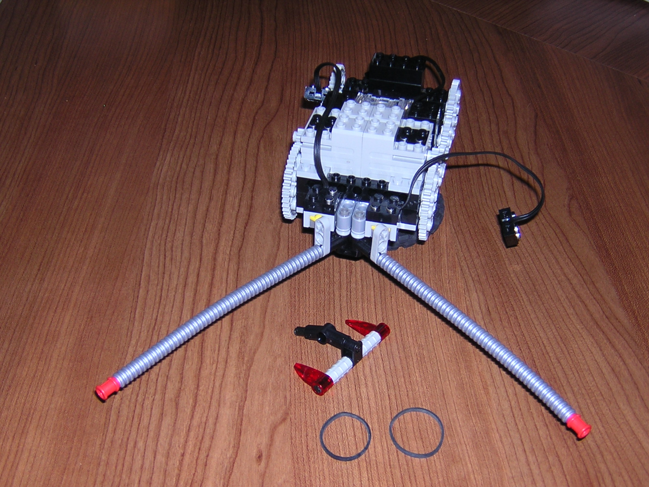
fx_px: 956
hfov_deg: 37.5
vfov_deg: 28.6
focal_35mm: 51
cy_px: 244
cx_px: 324
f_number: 3.1
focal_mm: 6.6
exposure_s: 1/60.1
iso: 100
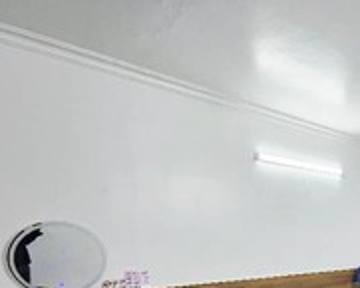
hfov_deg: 53.2
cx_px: 334
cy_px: 276
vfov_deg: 45.1
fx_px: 298
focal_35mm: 28
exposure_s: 1/50.3
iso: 125
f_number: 2.2
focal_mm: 1.74
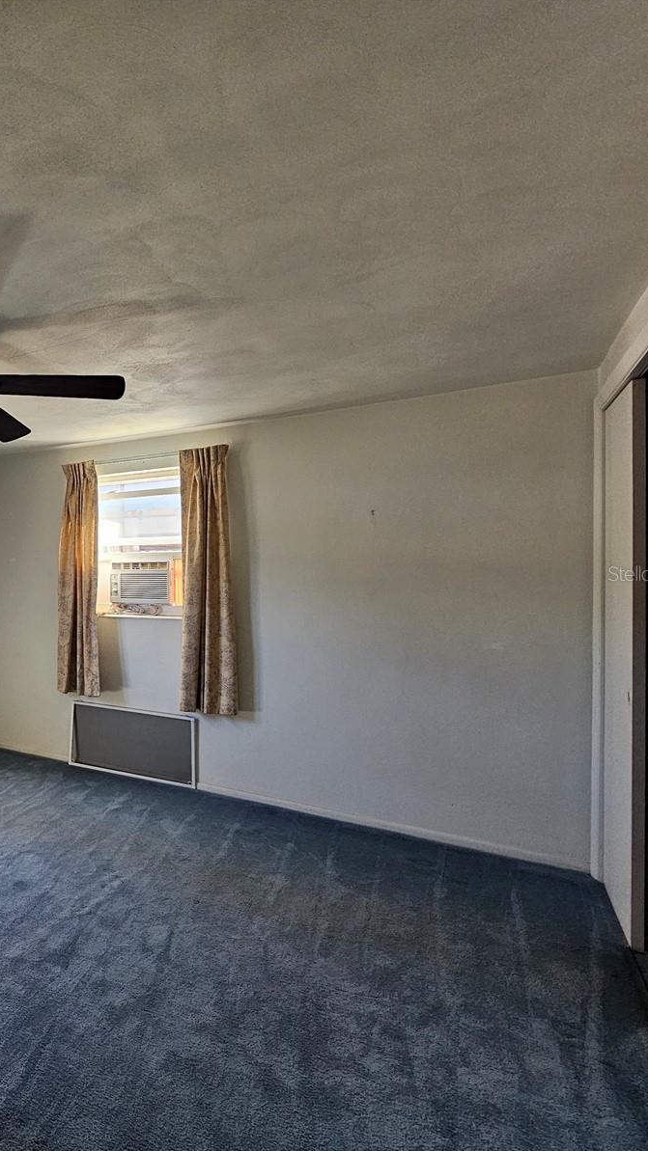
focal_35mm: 19
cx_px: -73
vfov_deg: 89.6
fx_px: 580
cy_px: 573
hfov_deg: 44.0
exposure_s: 1/77.4
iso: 100
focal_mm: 2.2
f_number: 2.2
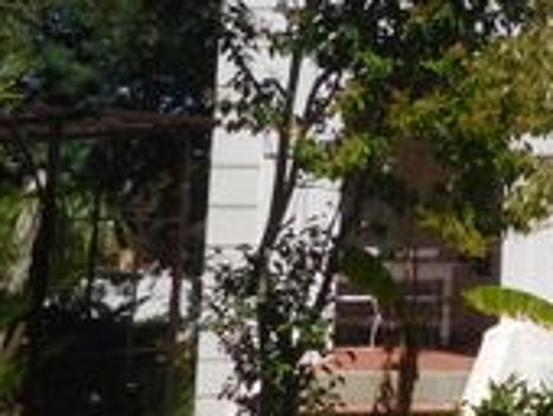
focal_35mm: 88
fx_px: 1408
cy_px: -39
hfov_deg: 19.0
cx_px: 869
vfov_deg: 16.3
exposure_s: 1/640
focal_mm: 4.5
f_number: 6.8
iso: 125
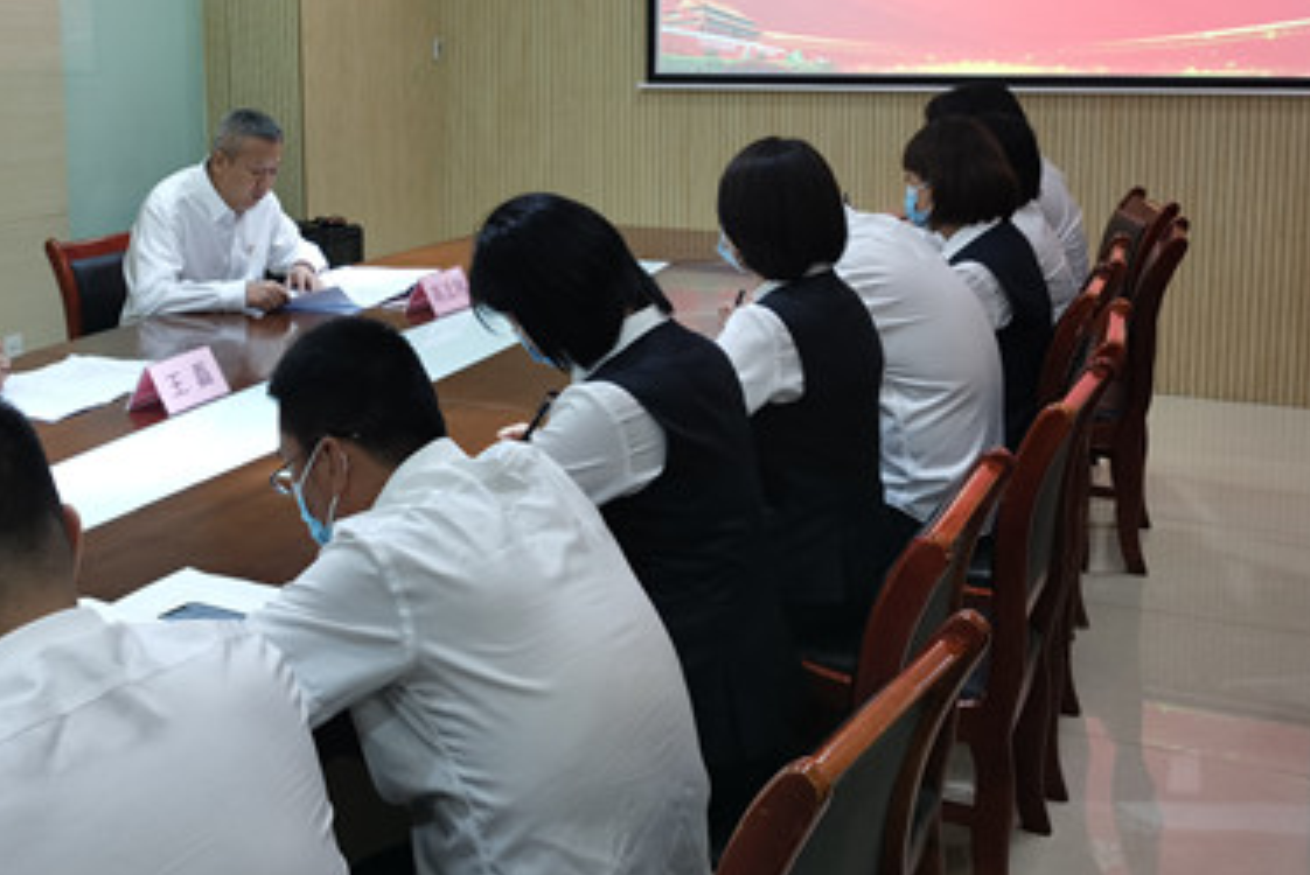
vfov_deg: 29.4
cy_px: 217
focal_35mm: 45
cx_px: 396
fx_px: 1639
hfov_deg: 42.7
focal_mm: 5.56
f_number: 1.6
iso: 160
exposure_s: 1/100
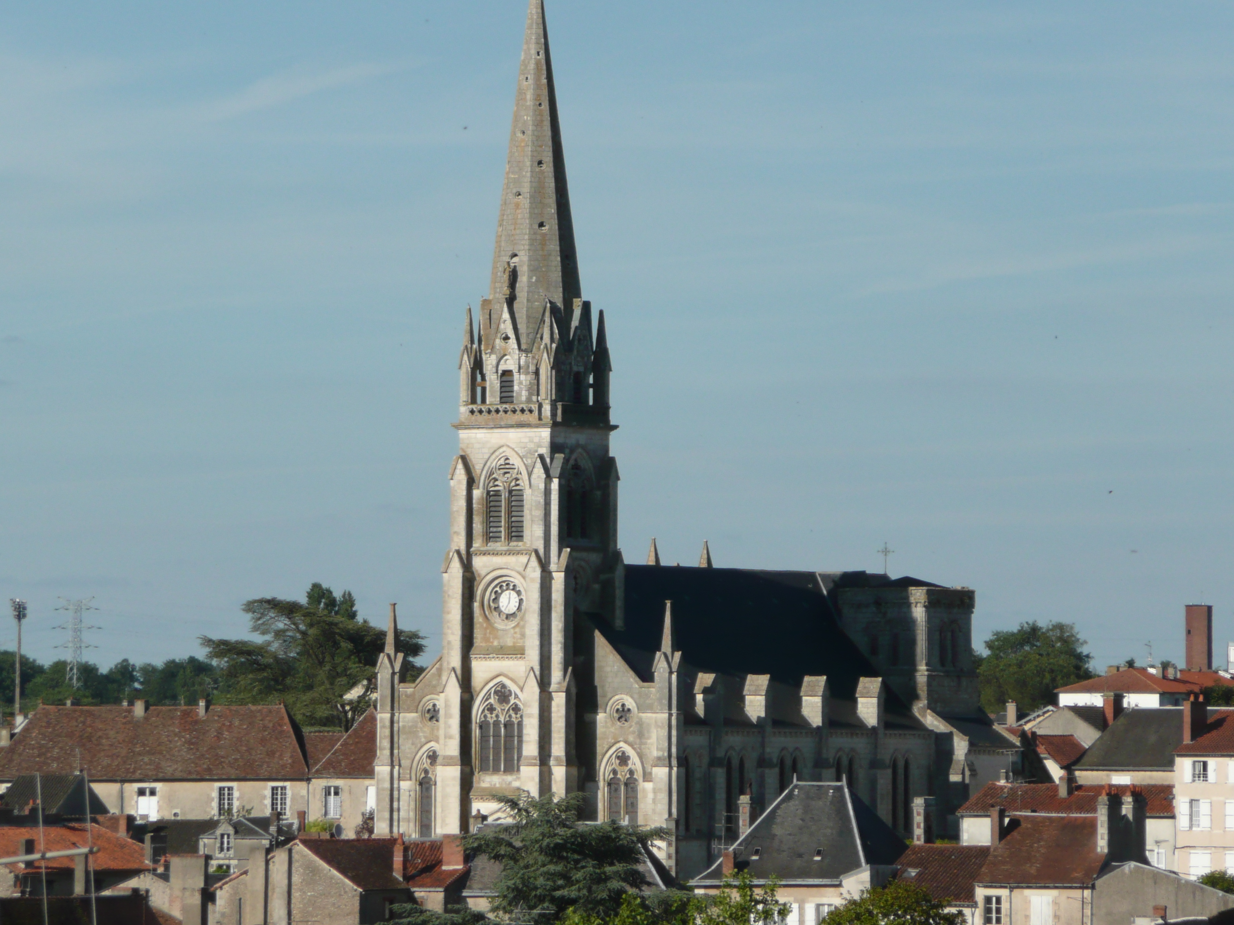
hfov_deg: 8.1
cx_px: 551
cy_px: 383
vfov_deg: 6.1
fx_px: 8733
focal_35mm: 245
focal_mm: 32.7
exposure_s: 1/800
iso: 100
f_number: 4.8
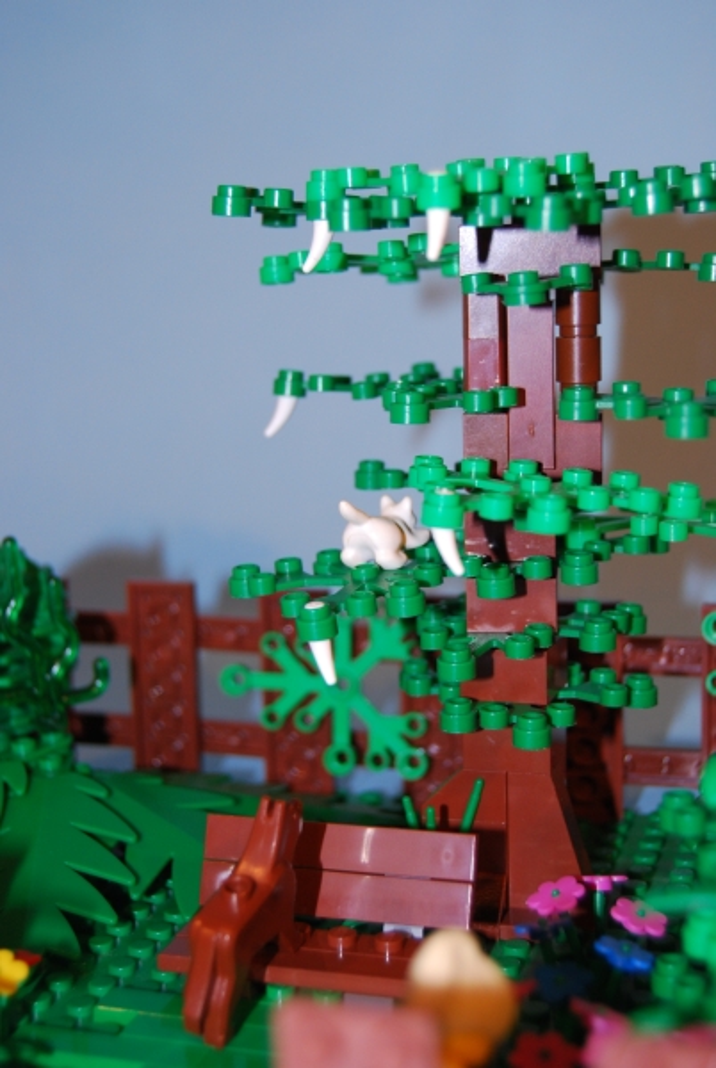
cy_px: 534
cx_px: 358
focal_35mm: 57
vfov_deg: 35.0
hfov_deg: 23.9
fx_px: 1695
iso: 400
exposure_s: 1/60
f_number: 5
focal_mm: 38
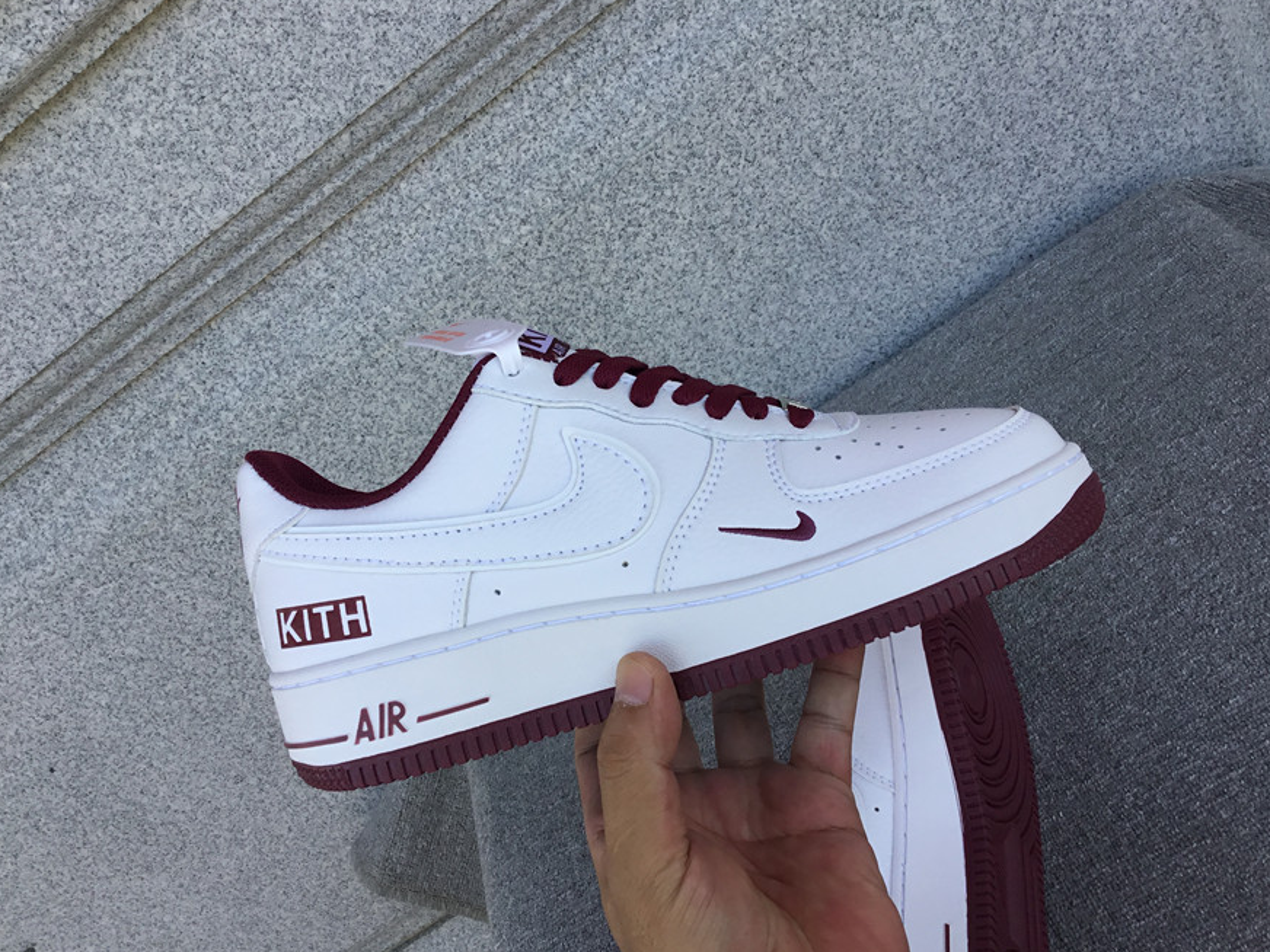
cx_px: 636
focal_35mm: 32
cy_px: 471
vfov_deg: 44.2
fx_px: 1174
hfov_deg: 56.8
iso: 25
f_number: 2.4
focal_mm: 3.3
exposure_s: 1/306
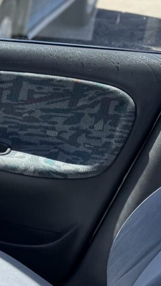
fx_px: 828
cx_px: -252
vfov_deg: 19.5
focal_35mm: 109
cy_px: 211
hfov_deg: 9.6
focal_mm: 6.76
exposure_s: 1/1949
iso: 80
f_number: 1.78
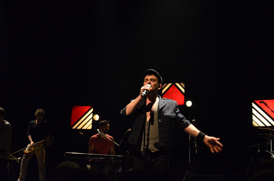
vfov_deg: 22.5
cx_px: 137
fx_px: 456
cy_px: 90
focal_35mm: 60
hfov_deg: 33.5
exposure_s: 1/30
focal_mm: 40
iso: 2500
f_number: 5
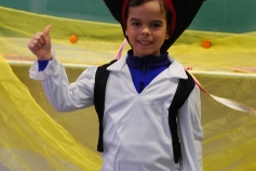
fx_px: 1052
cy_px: 166
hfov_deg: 13.9
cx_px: 136
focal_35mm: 148
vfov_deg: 9.2
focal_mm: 52
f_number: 5.6
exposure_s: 1/30
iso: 320
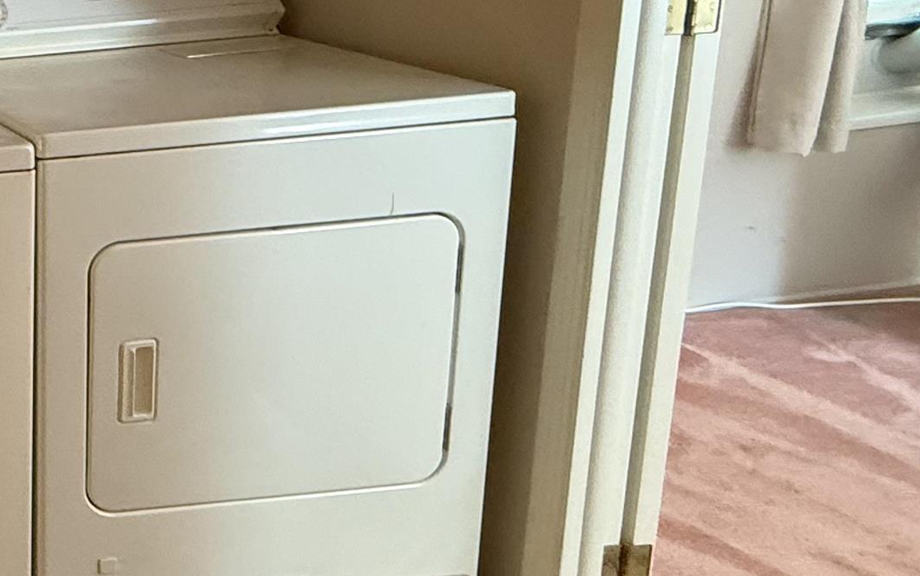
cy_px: 55
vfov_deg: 28.7
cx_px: -390
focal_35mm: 43
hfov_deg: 30.7
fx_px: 1078
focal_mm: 2.22
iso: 500
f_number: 2.2
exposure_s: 1/60
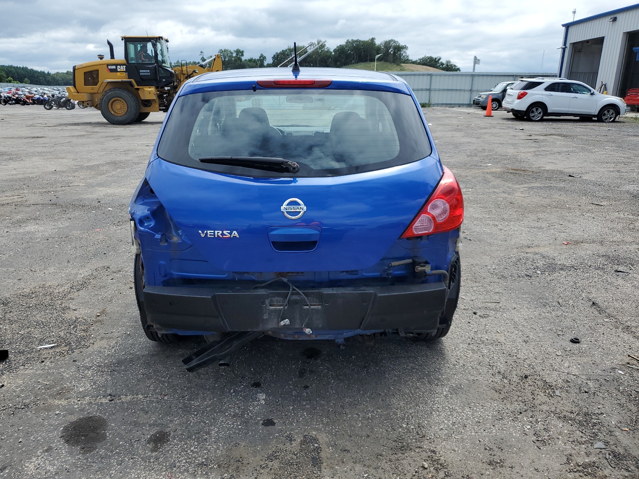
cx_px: 320
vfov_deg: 53.1
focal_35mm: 26
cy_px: 240
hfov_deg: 67.3
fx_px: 480
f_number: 1.5
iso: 50
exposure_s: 1/3333
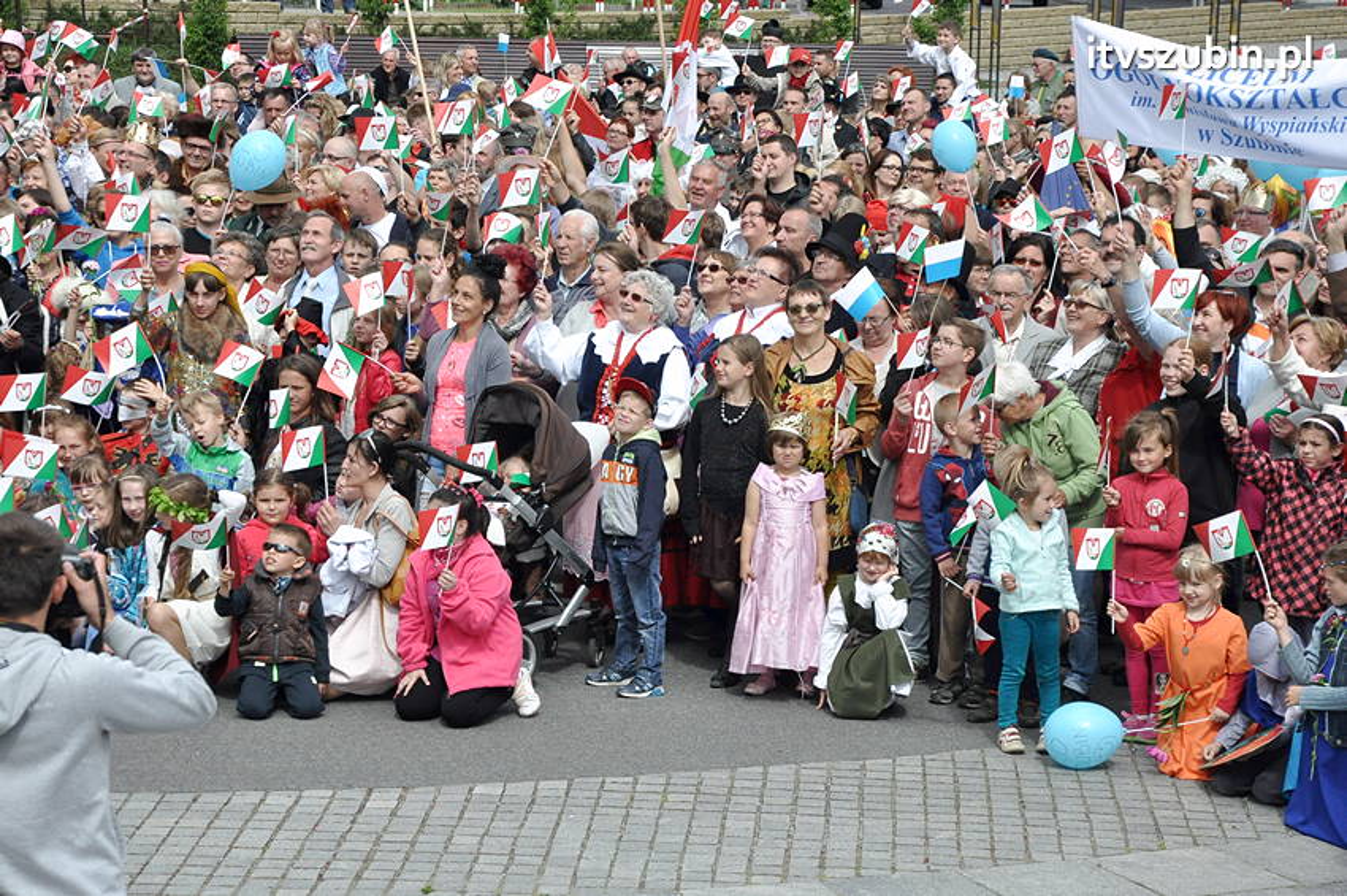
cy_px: 448
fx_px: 3701
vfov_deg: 13.8
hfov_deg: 20.6
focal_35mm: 99
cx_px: 674
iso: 1250
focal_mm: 66
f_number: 10
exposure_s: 1/2500
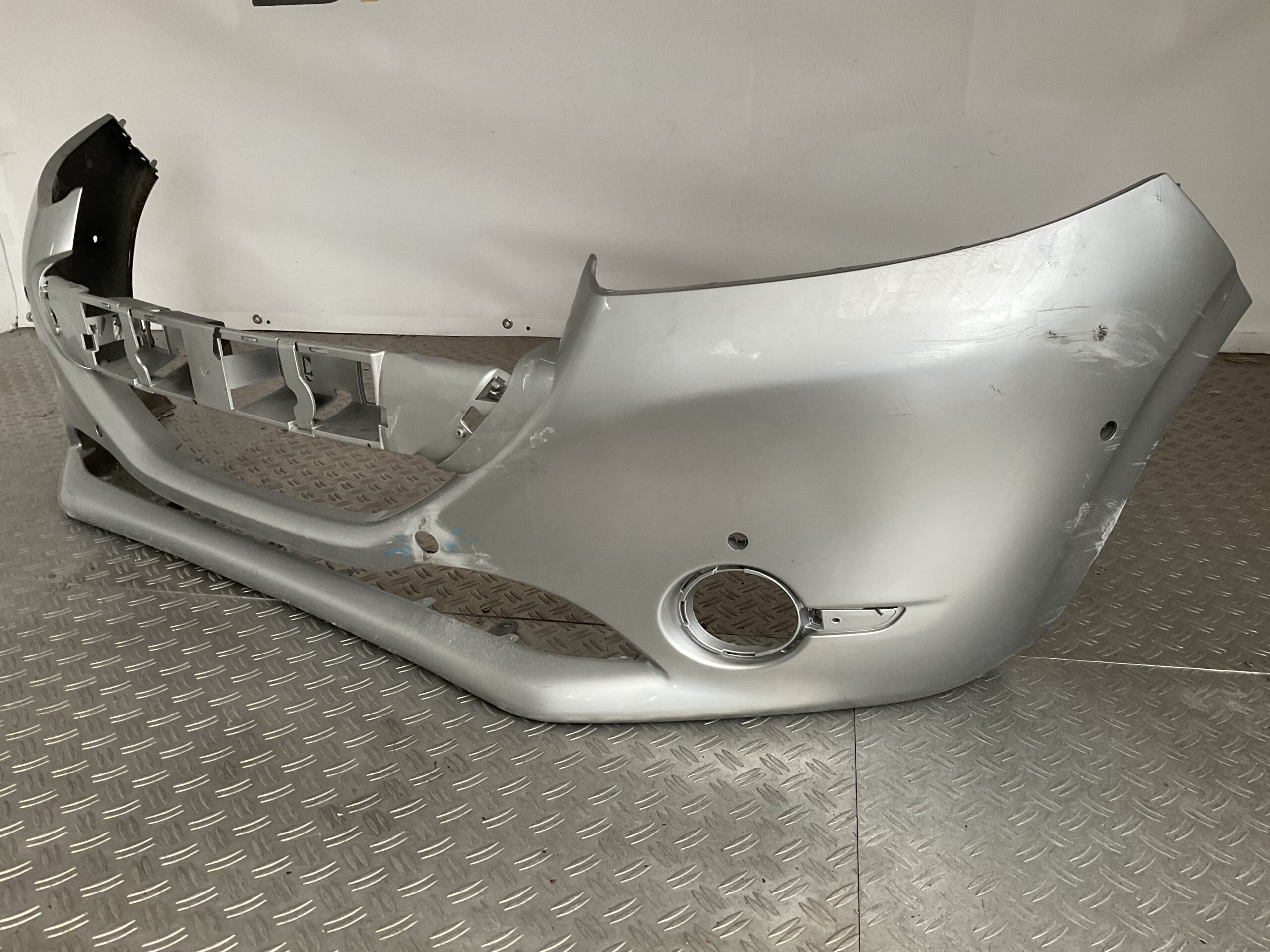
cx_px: 635
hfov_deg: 61.7
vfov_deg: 48.2
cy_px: 476
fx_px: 1064
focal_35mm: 29
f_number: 1.8
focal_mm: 3
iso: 80
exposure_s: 1/50
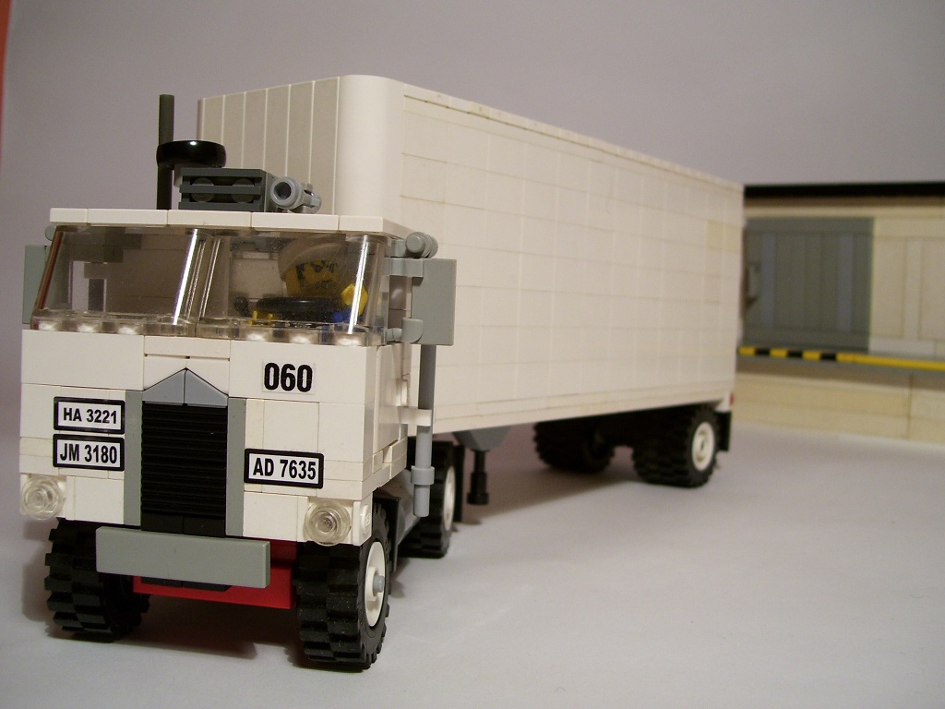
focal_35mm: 37
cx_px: 472
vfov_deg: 38.7
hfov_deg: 50.1
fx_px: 1010
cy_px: 354
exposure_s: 1/30
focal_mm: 6
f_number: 2.7
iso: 80
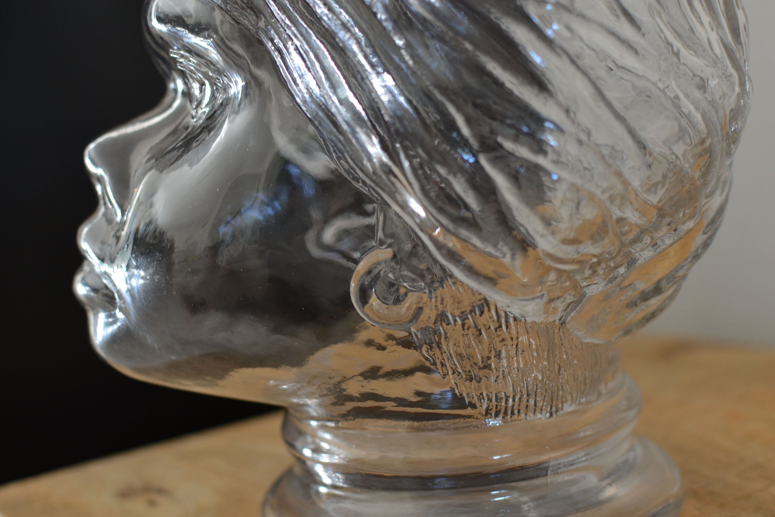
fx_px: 1130
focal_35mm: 52
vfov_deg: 25.8
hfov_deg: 37.9
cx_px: 388
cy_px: 258
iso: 400
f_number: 3.2
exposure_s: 1/60
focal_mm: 35
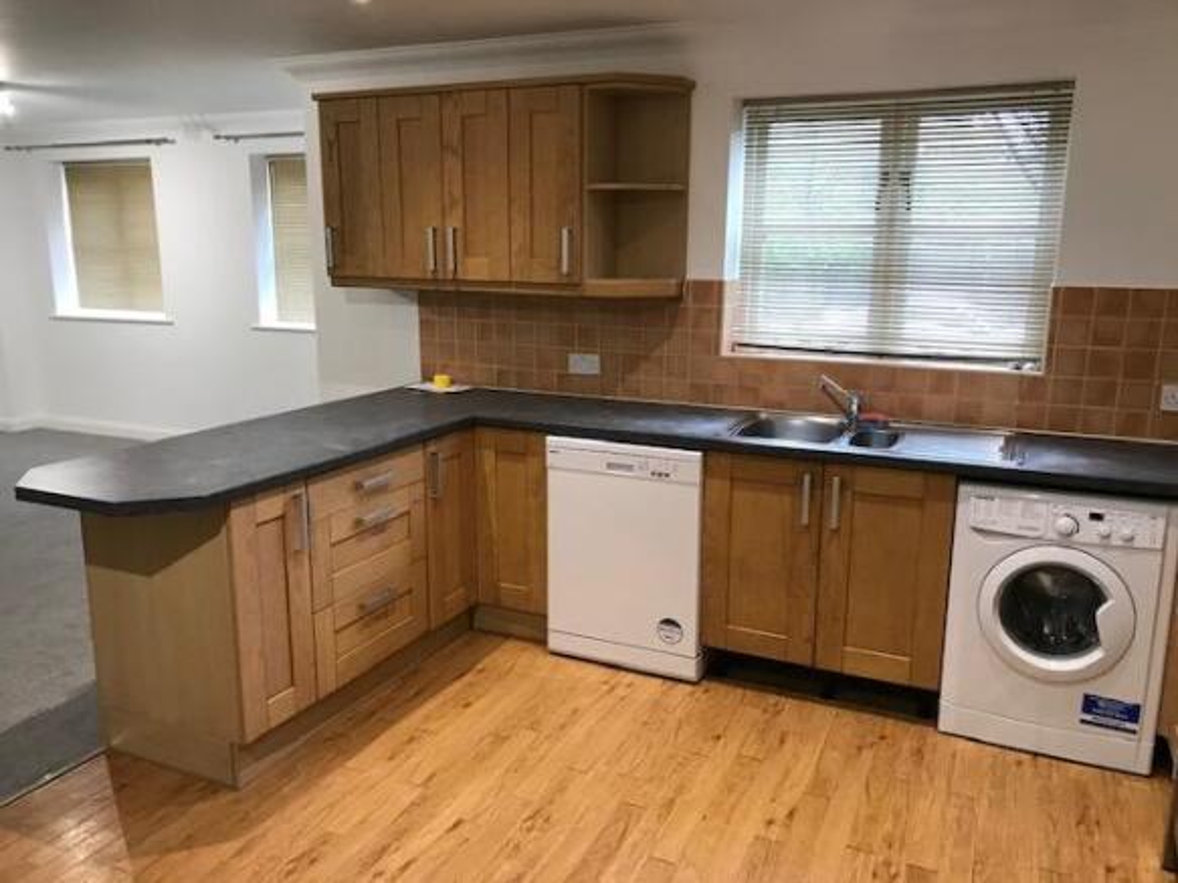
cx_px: 589
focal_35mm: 28
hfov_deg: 63.5
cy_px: 442
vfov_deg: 49.7
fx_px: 953
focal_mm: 3.99
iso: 40
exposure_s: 1/33
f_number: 1.8
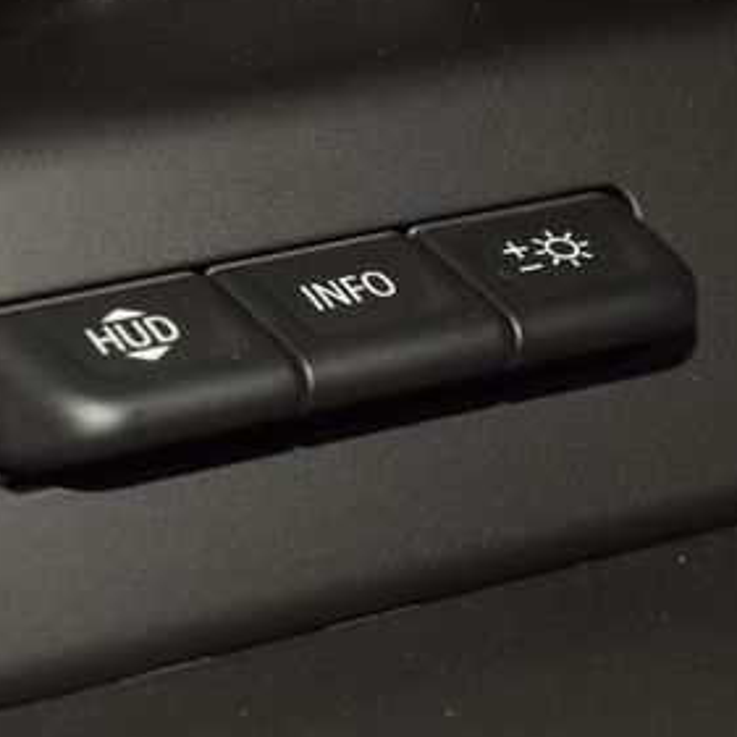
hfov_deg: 8.6
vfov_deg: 8.6
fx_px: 4890
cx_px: 315
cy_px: 332
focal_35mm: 203
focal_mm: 70
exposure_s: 1/125
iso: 100
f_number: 8
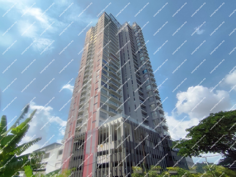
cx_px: 118
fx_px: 109
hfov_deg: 94.5
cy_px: 88
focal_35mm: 16
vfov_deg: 78.1
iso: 50
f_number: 2.2
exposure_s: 1/4705
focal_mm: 1.65
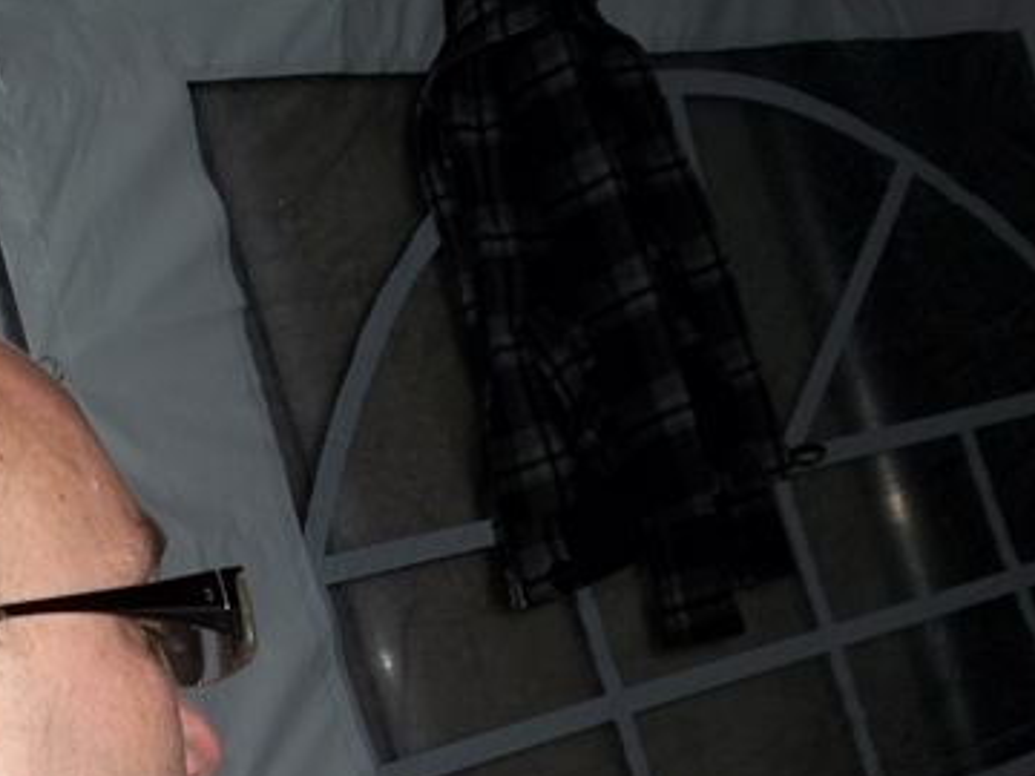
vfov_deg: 18.0
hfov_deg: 23.7
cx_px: 95
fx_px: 2392
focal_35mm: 80
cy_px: 759
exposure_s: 1/30
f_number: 3.1
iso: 64
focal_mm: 6.5
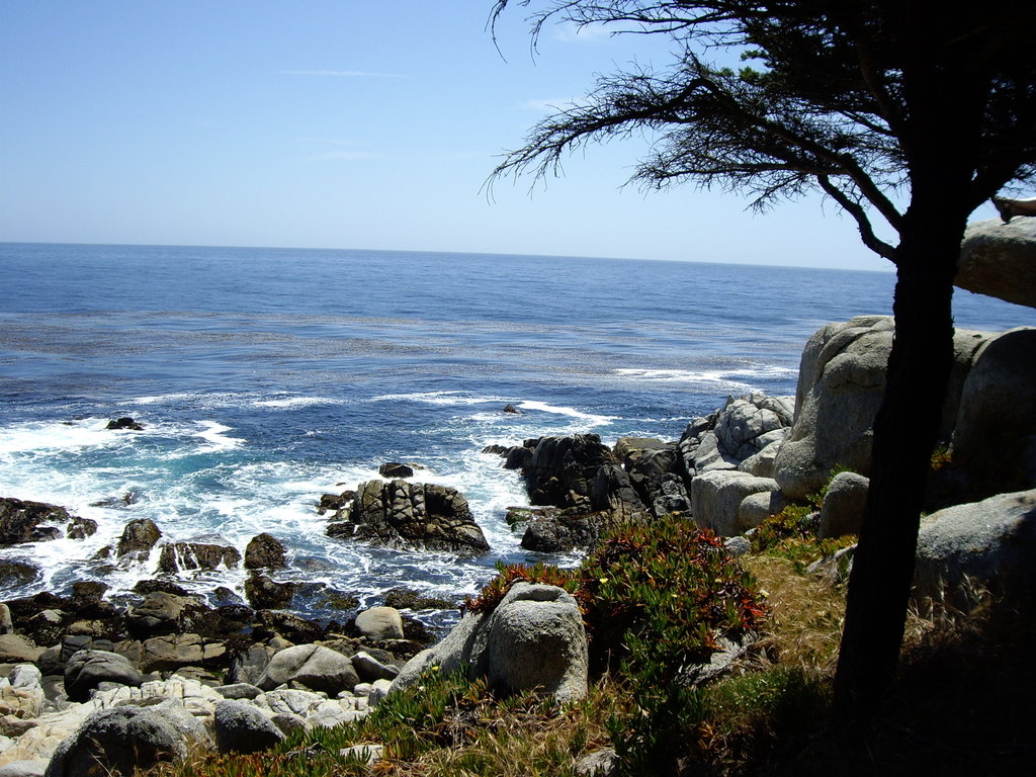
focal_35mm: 38
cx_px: 518
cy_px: 388
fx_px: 1137
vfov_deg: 37.7
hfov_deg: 49.0
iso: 50
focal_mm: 6.2
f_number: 4.3
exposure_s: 1/500
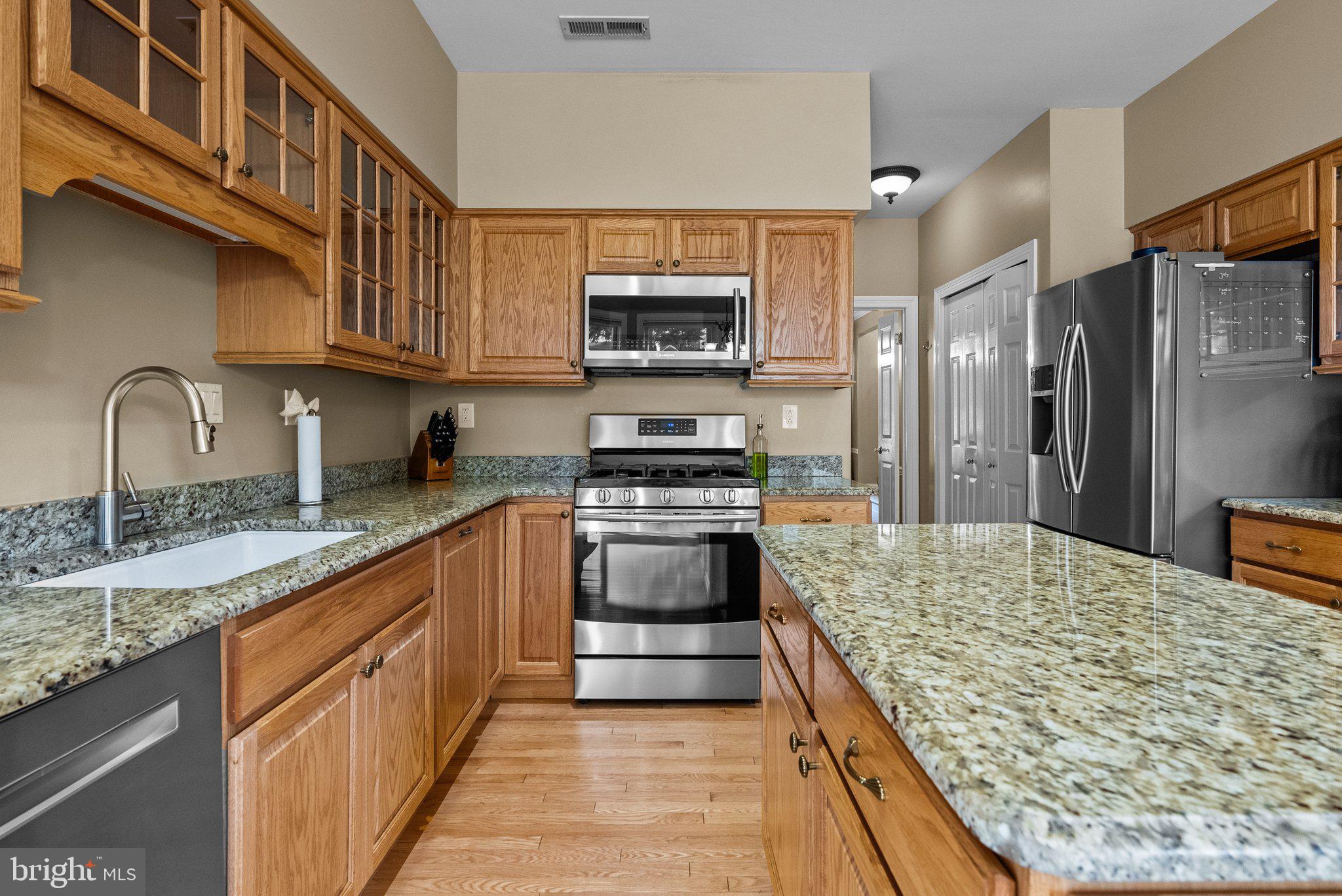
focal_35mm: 18
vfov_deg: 67.4
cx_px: 671
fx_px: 671
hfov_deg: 90.0
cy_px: 448
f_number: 8
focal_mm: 18
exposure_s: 1/20
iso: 2000
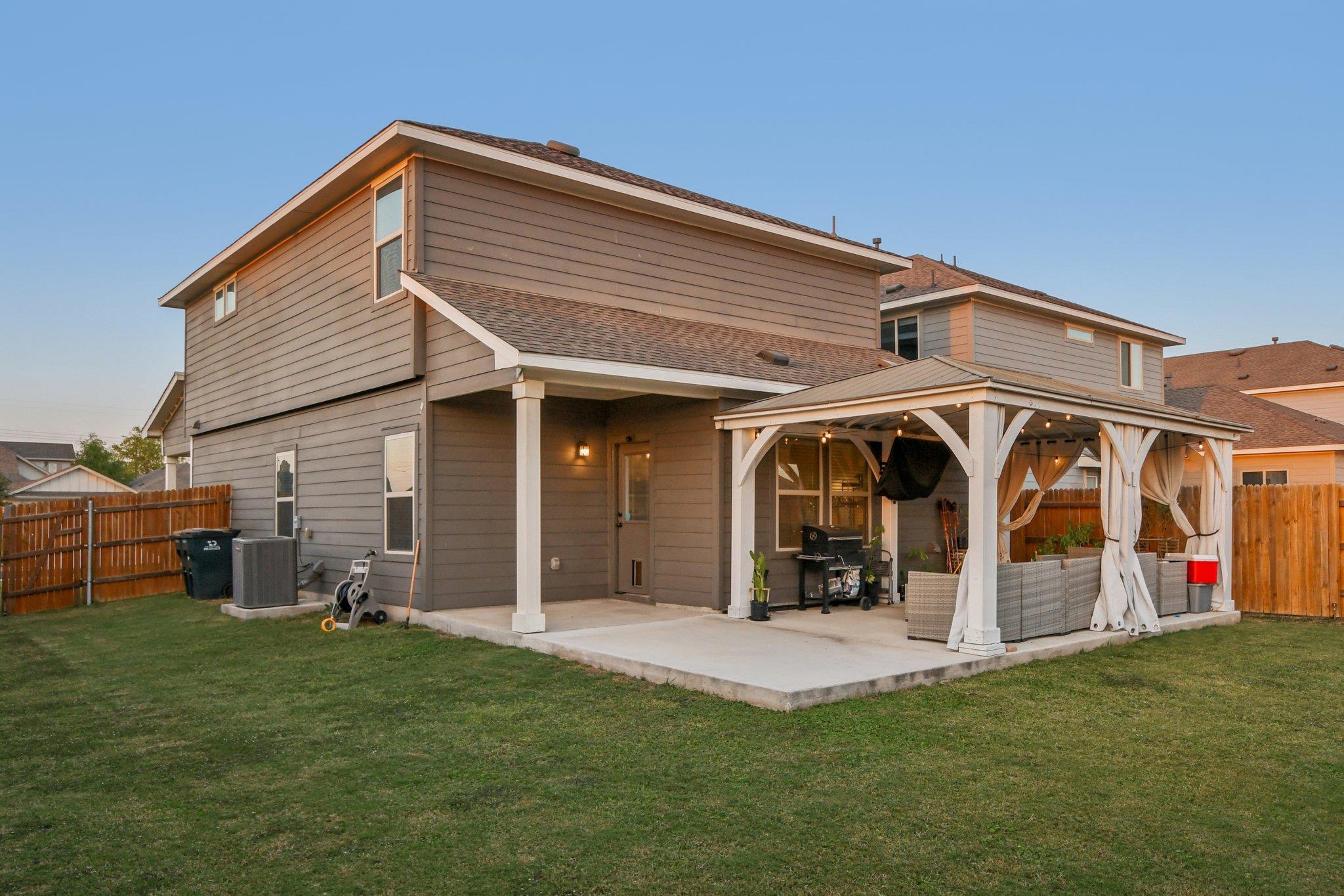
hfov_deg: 70.4
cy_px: 448
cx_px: 672
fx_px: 952
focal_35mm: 26
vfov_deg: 50.4
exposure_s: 1/100
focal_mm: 17
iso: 400
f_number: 8
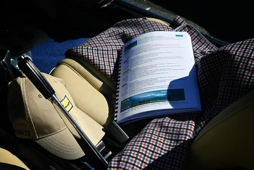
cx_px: 127
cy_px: 85
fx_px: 367
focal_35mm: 52
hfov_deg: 38.2
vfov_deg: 26.0
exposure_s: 1/250
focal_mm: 35
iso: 110
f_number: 5.6
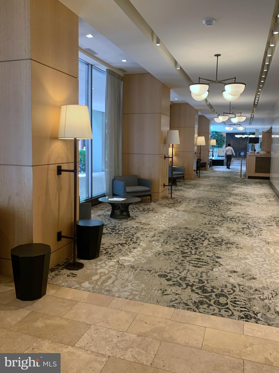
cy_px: 186
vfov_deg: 67.3
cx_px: 140
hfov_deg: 53.0
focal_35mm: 26
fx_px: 280
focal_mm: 4.25
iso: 160
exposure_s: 1/60
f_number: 1.8
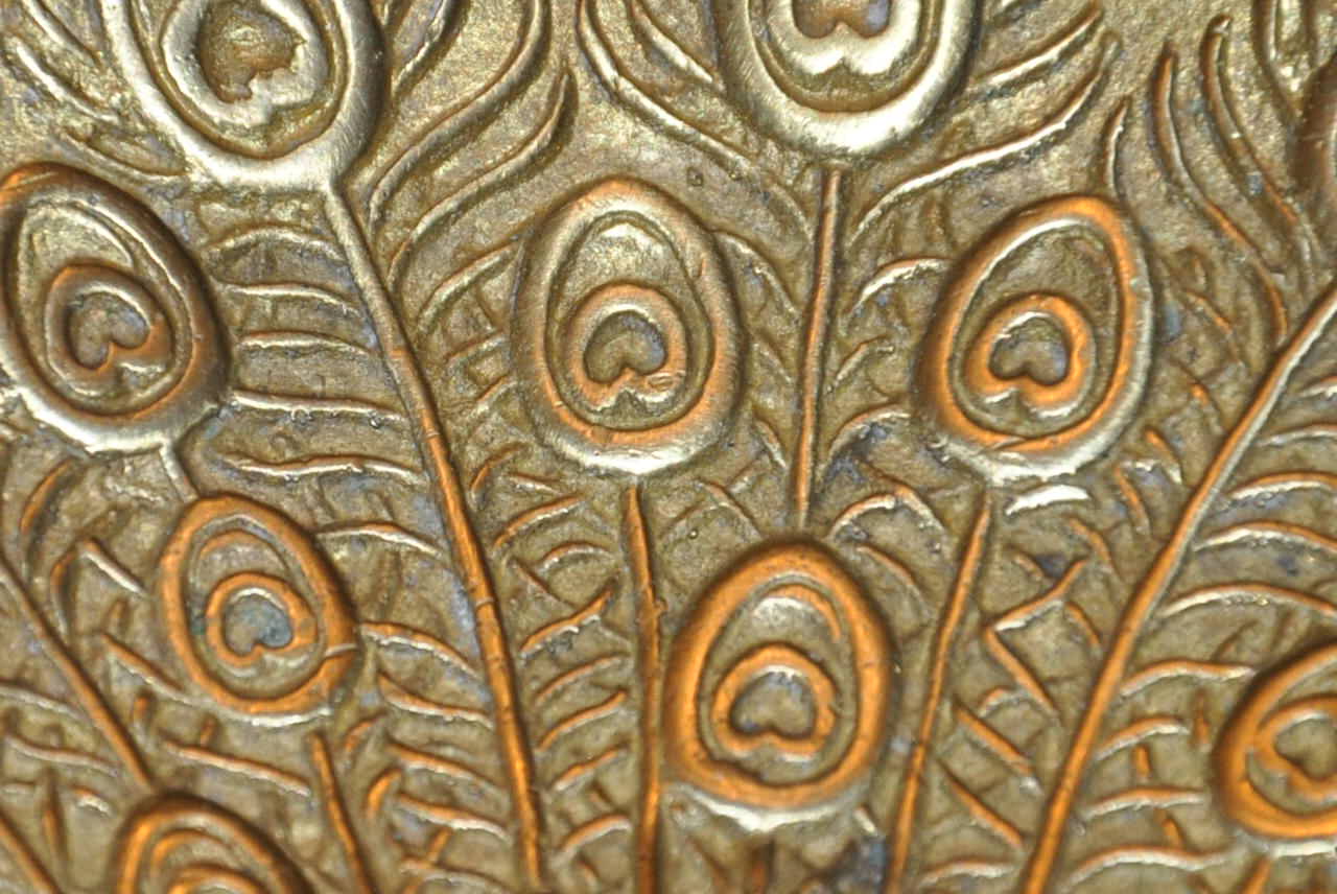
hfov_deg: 13.0
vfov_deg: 8.7
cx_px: 668
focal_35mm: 158
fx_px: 5855
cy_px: 447
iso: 800
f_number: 5.6
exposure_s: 1/60
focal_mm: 105
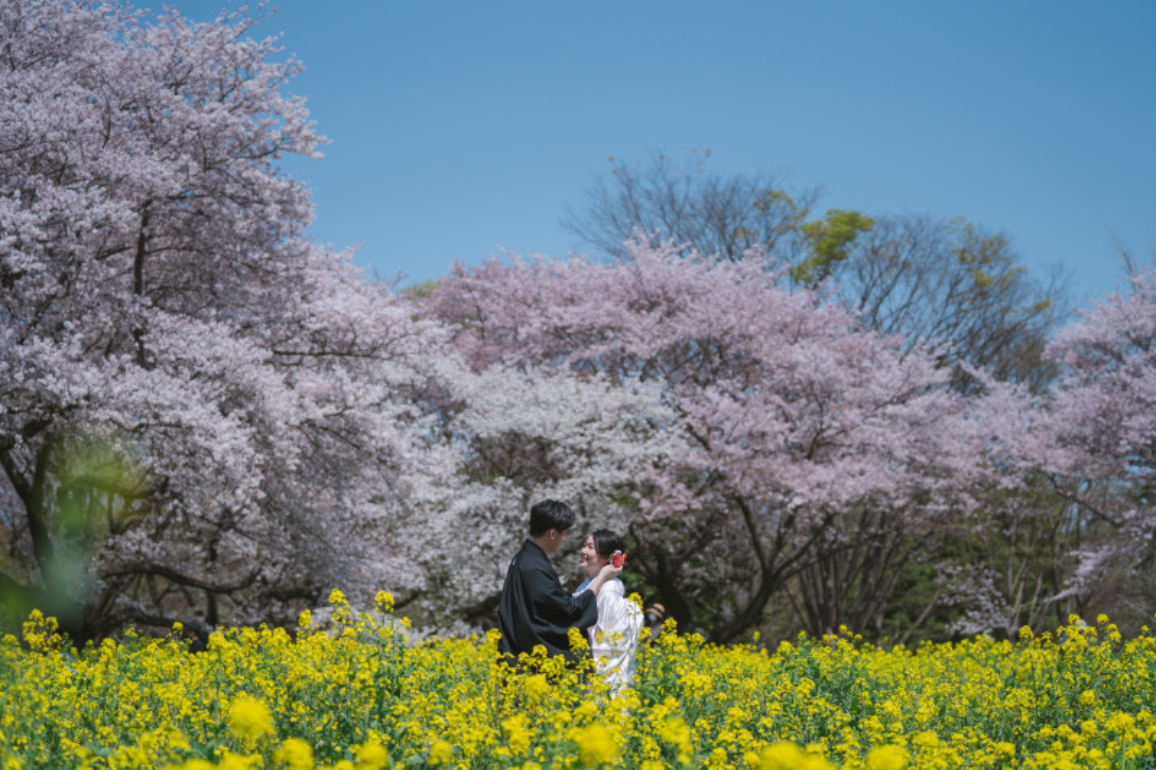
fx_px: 2408
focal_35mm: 75
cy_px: 385
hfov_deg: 27.0
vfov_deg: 18.2
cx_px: 578
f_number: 2.8
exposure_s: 1/5000
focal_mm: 75
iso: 200
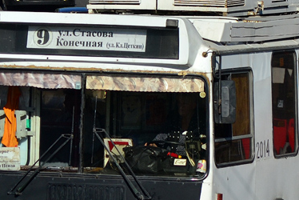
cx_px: 180
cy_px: 31
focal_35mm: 529
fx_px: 4397
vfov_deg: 2.6
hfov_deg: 3.9
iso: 200
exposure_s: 1/1250
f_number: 8
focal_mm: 110
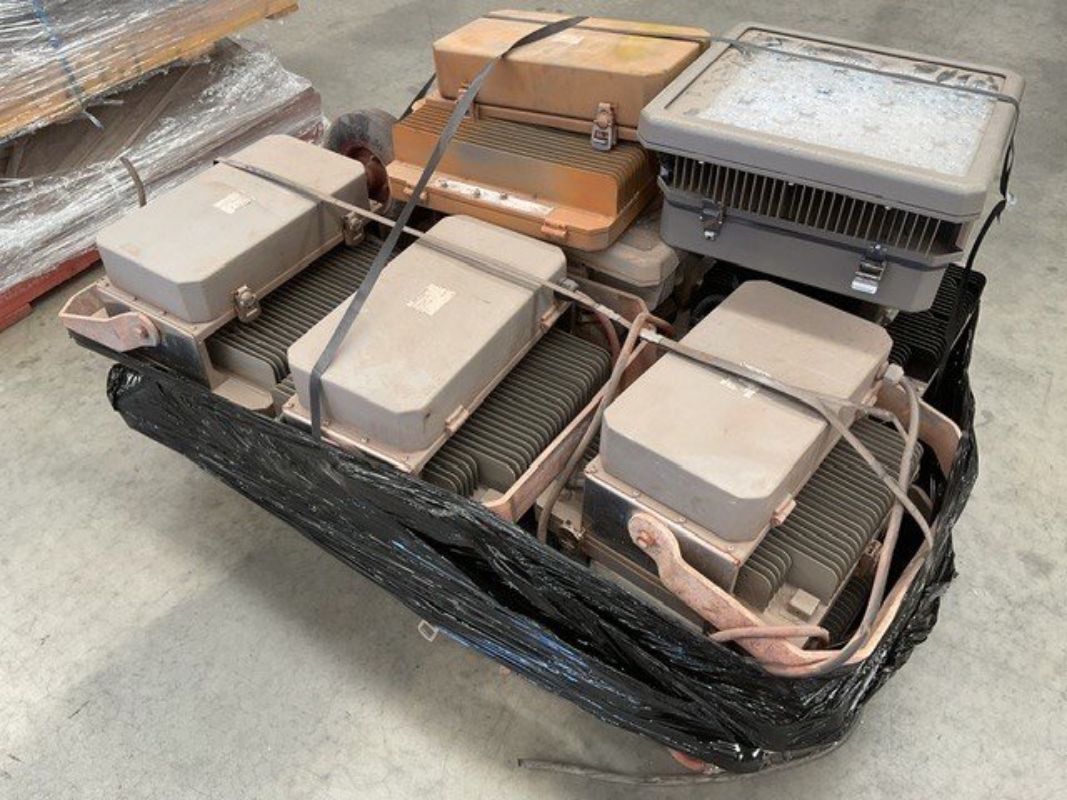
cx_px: 534
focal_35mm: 29
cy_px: 400
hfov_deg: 61.7
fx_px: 894
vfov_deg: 48.2
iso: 64
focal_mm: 3
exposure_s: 1/60
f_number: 1.8
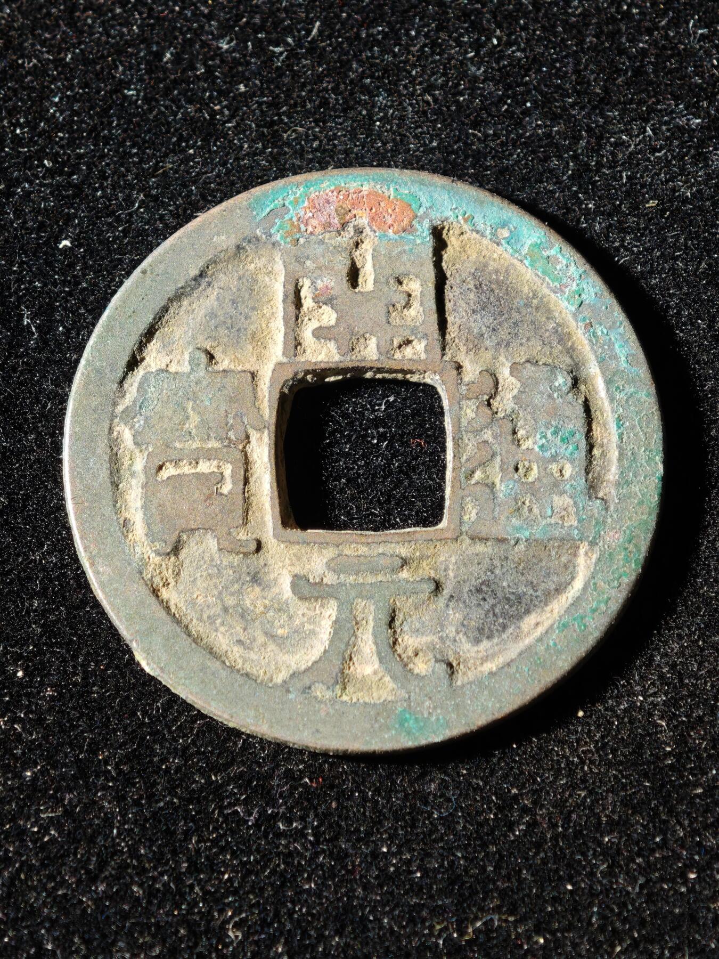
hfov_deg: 14.2
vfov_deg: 18.9
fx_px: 2880
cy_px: 480
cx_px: 360
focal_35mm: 104
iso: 250
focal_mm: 9
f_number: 2
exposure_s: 1/100
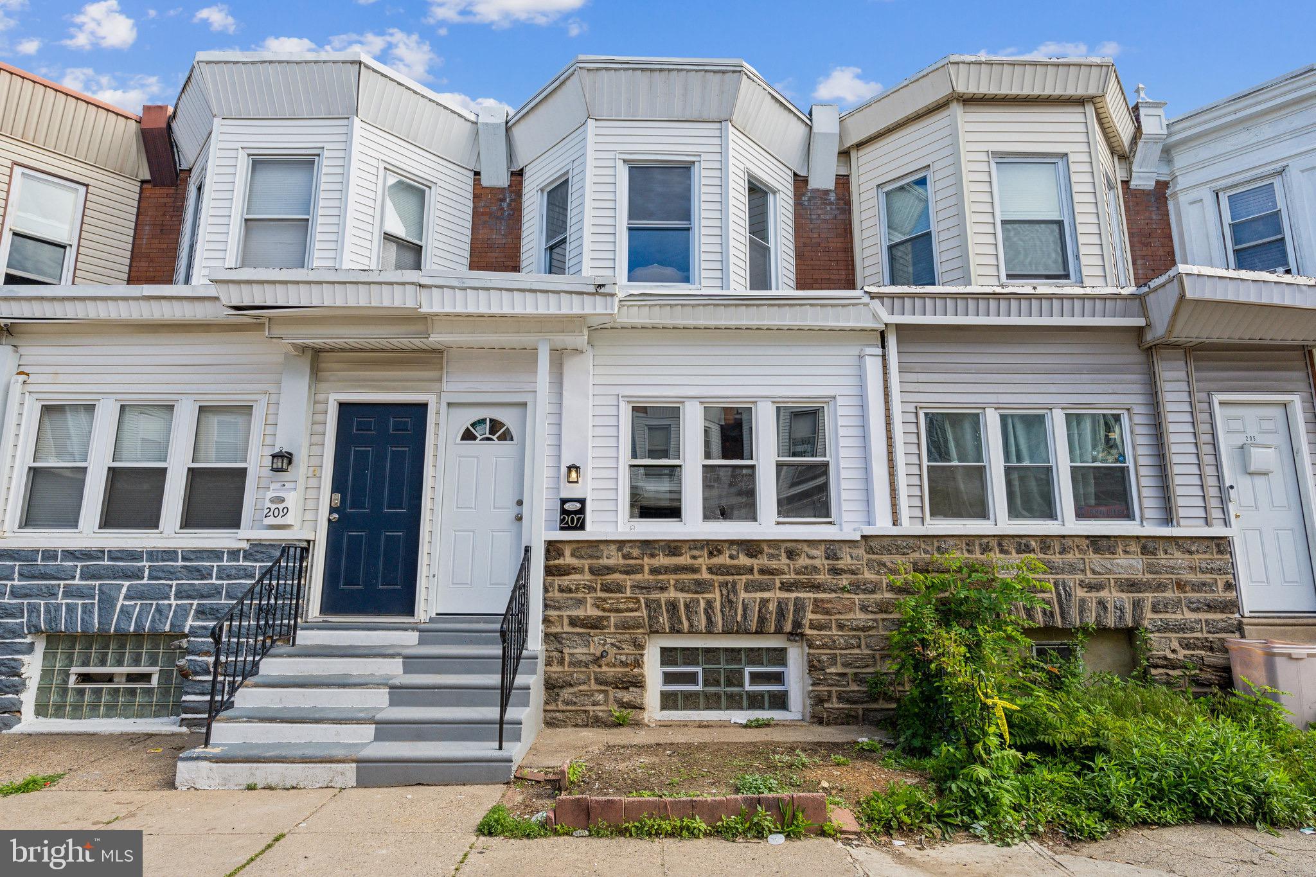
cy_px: 438
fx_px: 713
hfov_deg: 85.4
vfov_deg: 63.2
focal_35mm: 20
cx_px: 658
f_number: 11
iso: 640
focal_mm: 19.5
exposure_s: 1/500
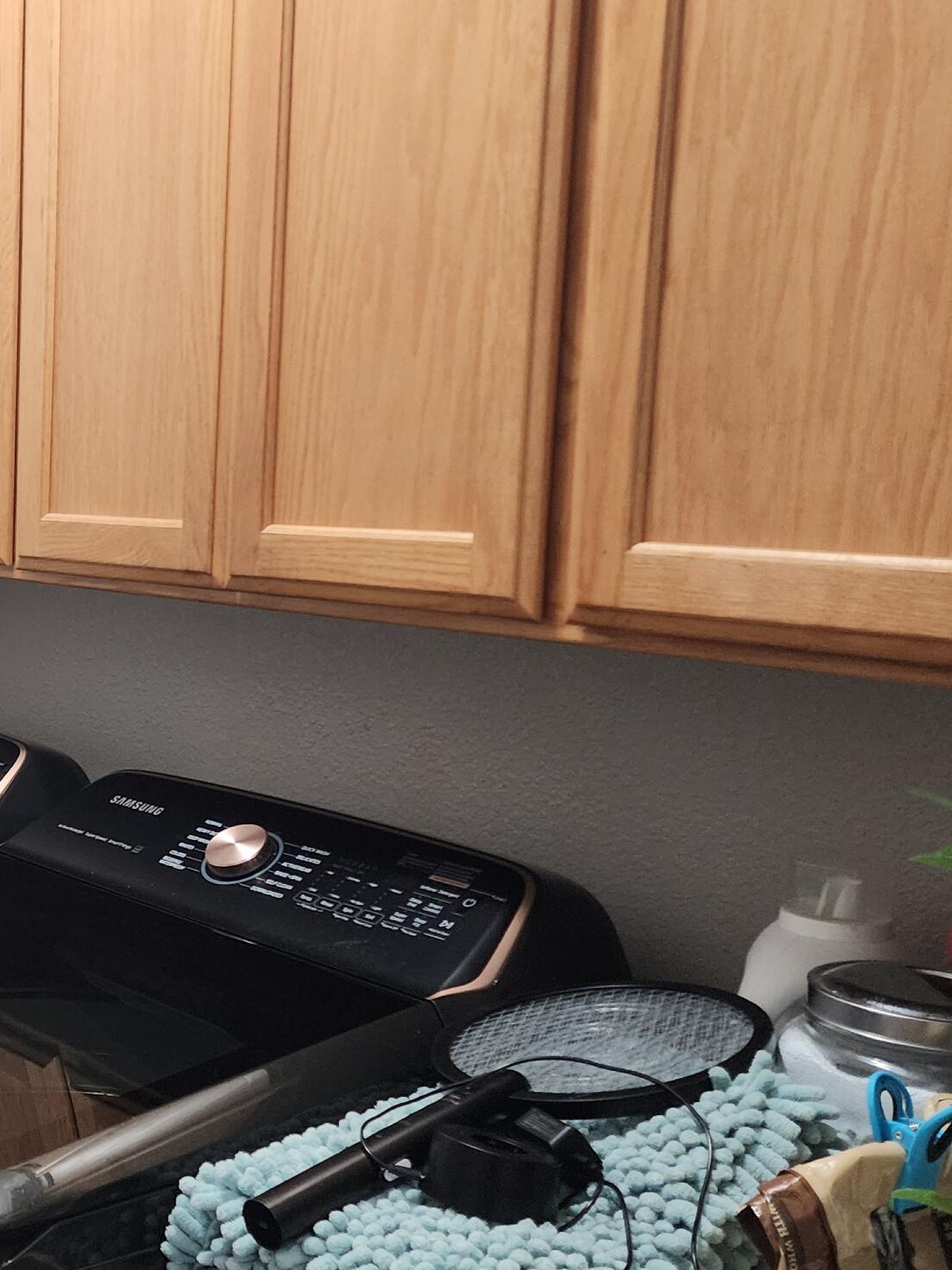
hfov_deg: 28.1
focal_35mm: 47
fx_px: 1723
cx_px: -94
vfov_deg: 40.4
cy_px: 718
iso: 500
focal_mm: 6.4
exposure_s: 1/120
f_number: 1.8
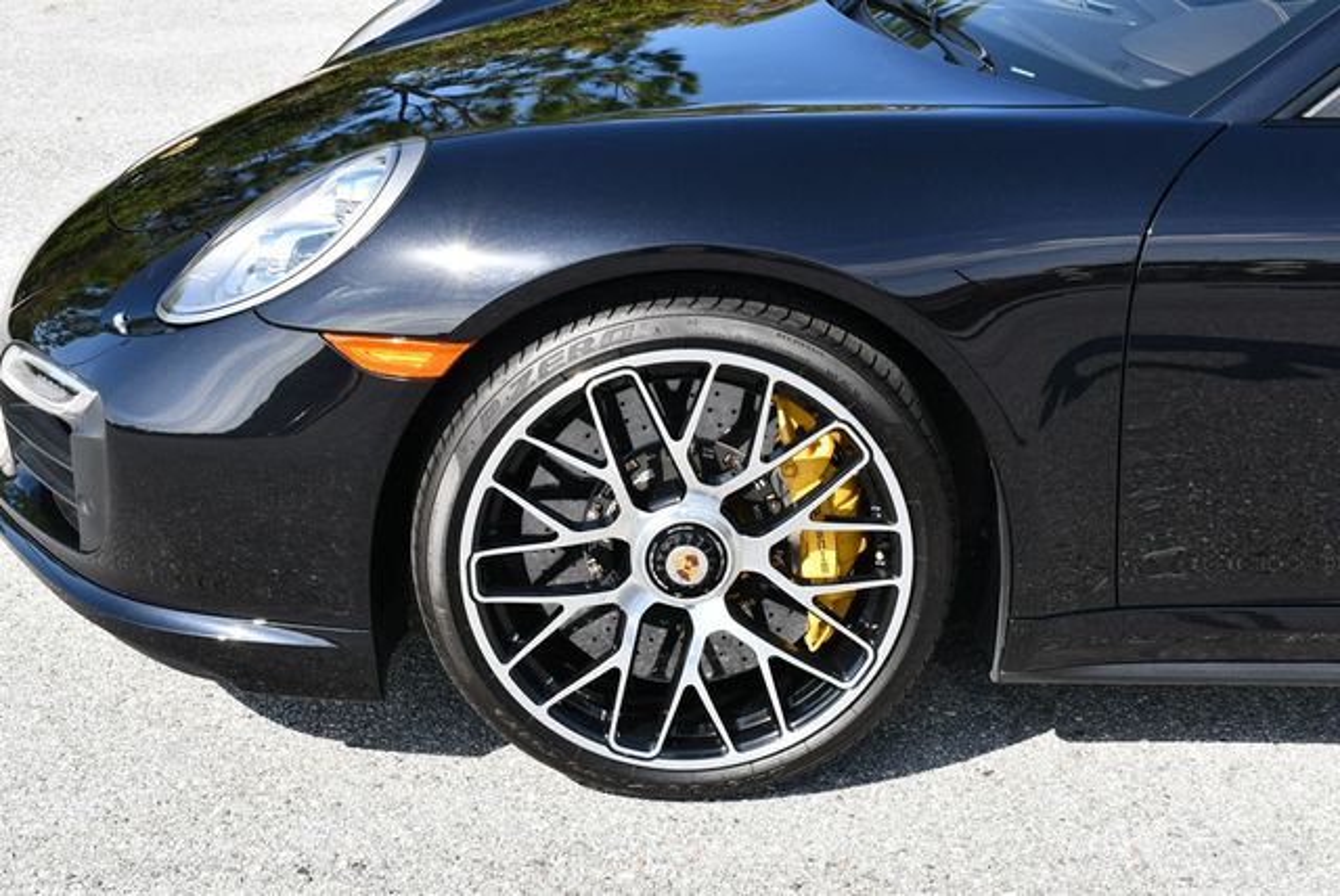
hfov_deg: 33.4
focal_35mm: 60
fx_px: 2235
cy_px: 448
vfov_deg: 22.7
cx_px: 670
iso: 160
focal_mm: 30
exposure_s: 1/250
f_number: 8
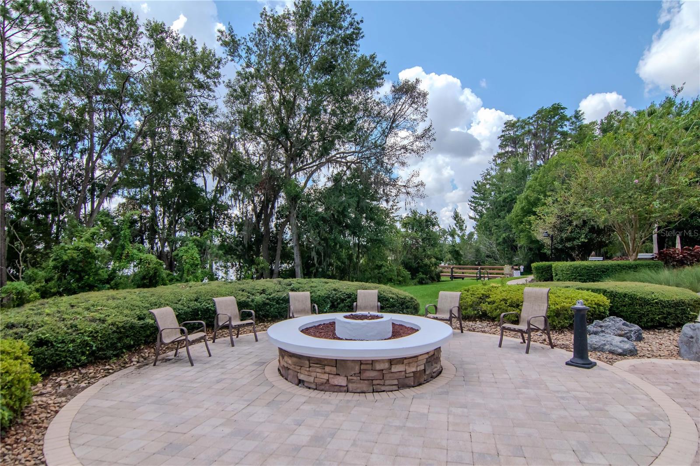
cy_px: 233
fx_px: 350
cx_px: 350
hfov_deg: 90.0
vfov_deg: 67.4
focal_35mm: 18
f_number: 7.1
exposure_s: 1/1600
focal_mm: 12
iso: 800
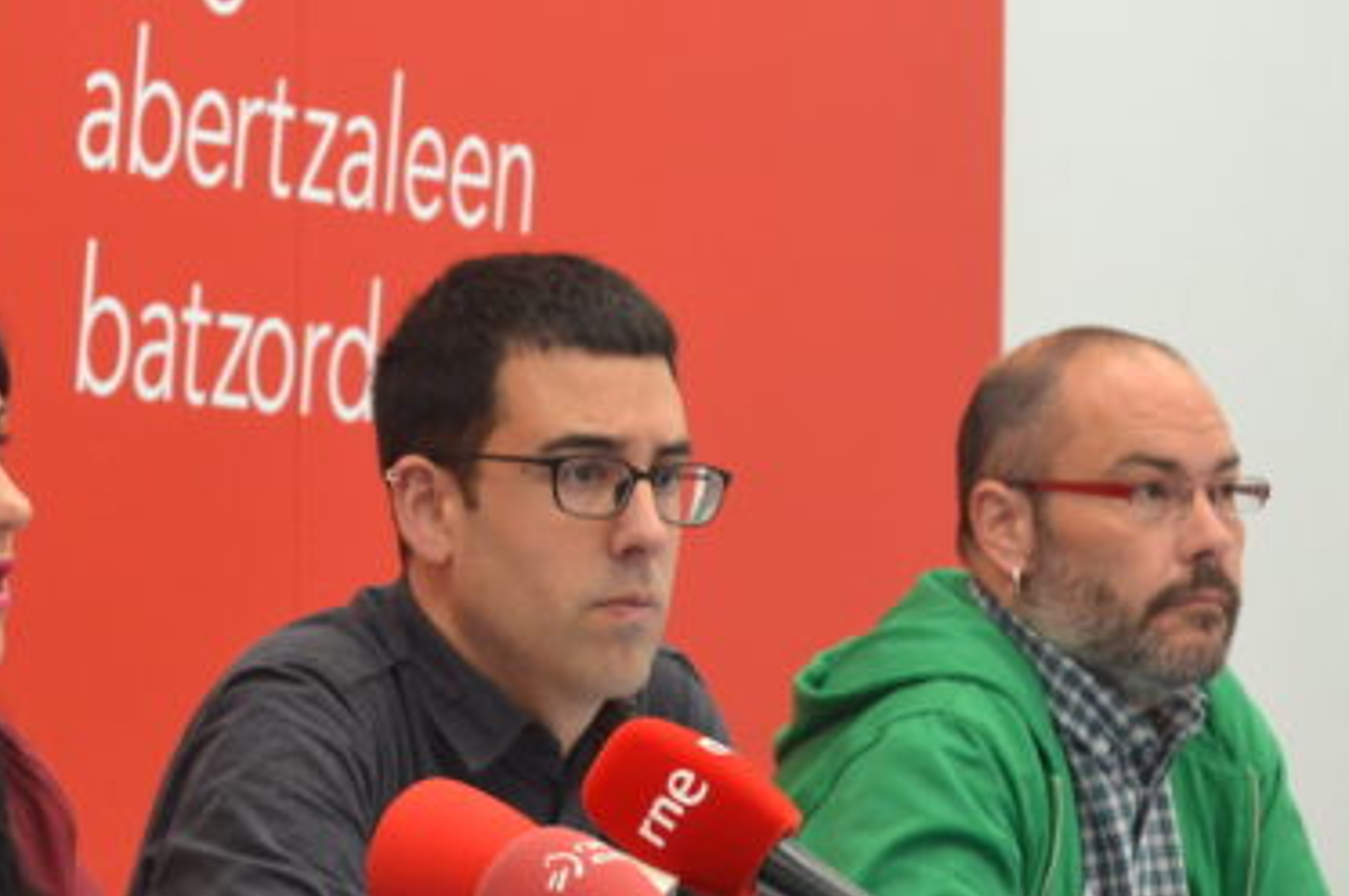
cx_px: 318
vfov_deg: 8.1
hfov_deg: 12.1
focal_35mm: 170
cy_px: 607
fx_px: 6366
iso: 1600
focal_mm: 55
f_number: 5.6
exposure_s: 1/60
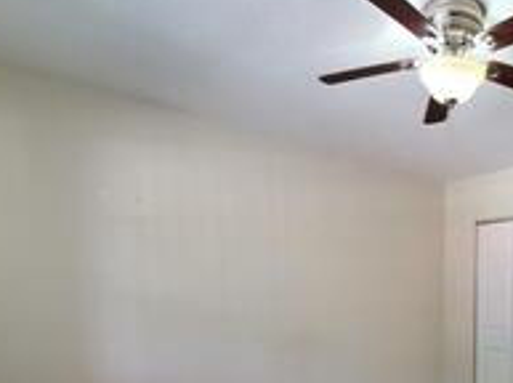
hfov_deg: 60.1
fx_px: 399
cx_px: 412
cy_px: 338
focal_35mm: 27
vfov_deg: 46.7
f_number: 2.2
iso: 250
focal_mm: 1.8
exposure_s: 1/60
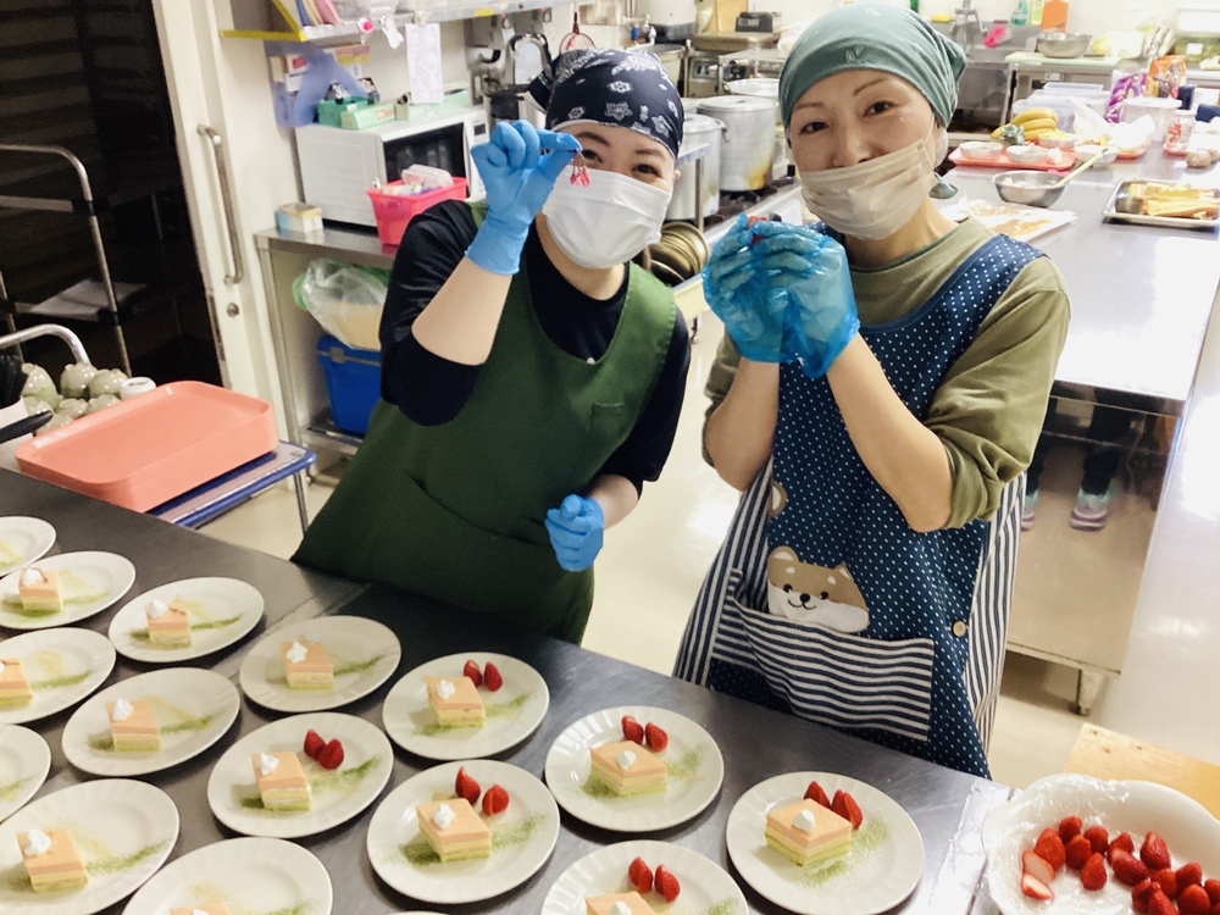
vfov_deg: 45.4
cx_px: 610
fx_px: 1093
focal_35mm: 31
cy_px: 458
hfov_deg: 58.4
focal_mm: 3.3
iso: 160
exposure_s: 1/60
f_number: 2.4
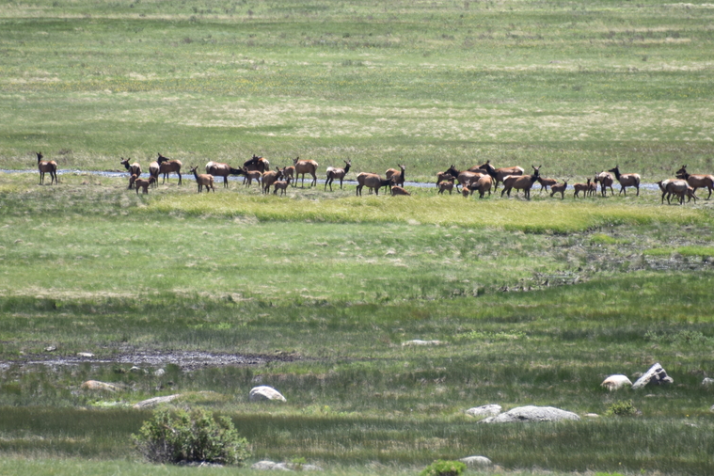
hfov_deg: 4.1
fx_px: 10035
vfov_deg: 2.7
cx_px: 336
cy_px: 122
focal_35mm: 506
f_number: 5.6
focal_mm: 300
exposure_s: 1/640
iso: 280
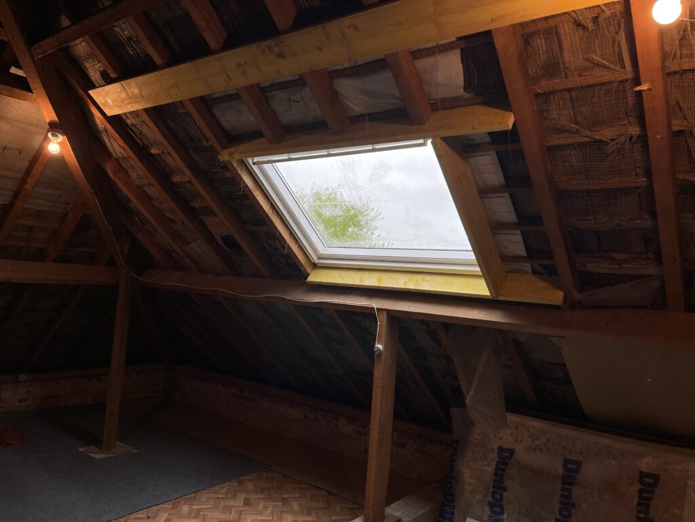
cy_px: 261
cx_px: 348
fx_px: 502
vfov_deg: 54.9
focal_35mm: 25
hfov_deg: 69.4
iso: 32
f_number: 1.6
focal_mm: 5.1
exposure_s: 1/251
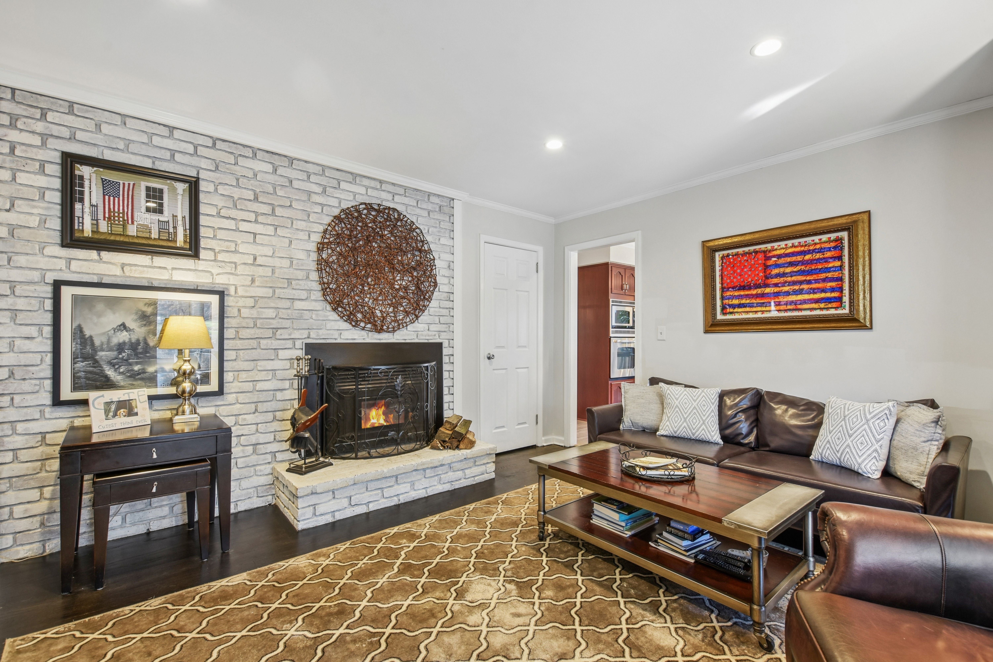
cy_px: 331
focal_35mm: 15
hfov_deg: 100.4
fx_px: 414
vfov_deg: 77.3
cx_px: 496
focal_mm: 10
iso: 500
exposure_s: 1/3.33
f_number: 8
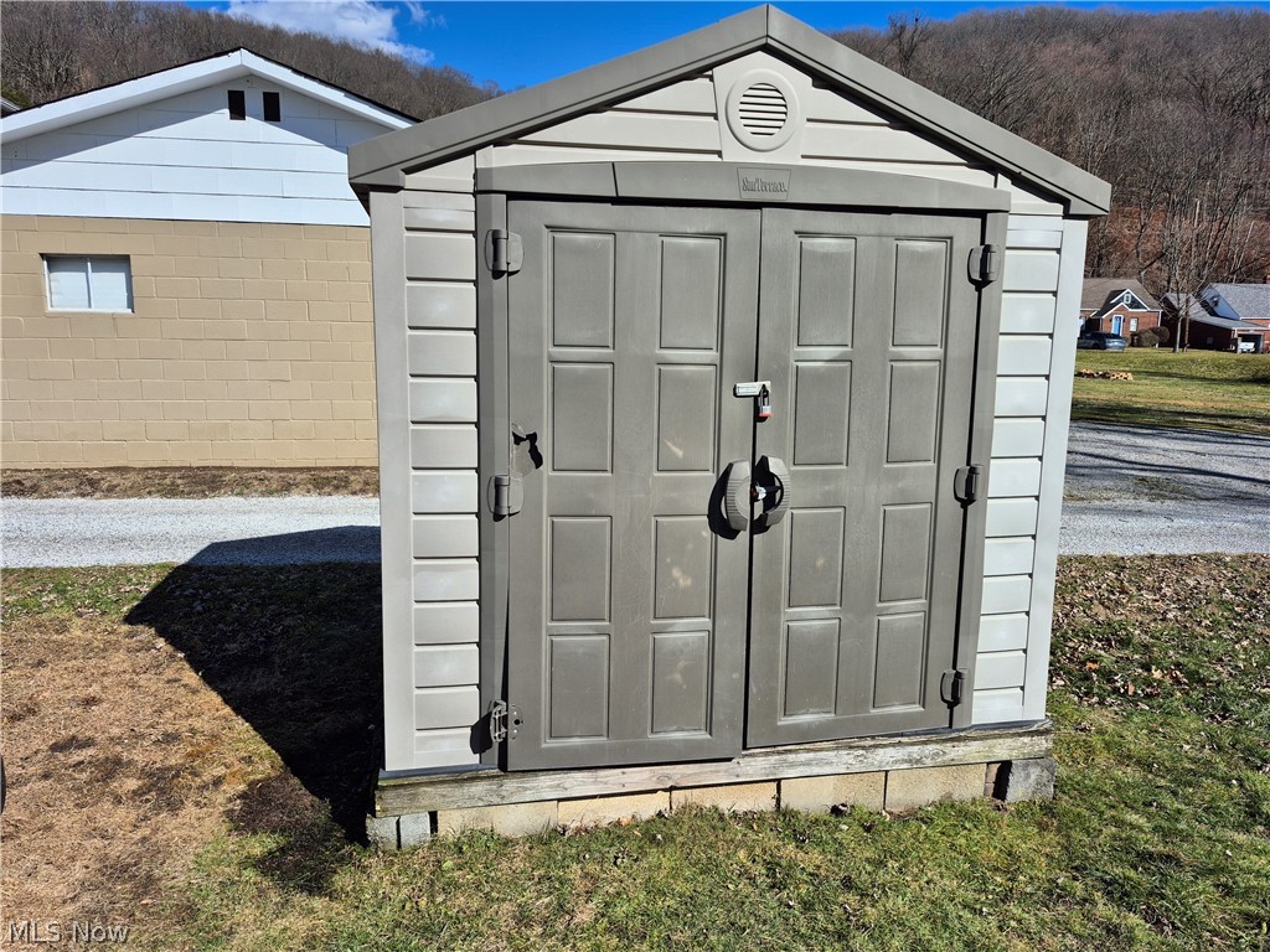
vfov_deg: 58.9
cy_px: 476
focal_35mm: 23
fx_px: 844
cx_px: 635
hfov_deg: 73.9
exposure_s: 1/2456
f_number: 1.8
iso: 25
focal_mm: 5.4
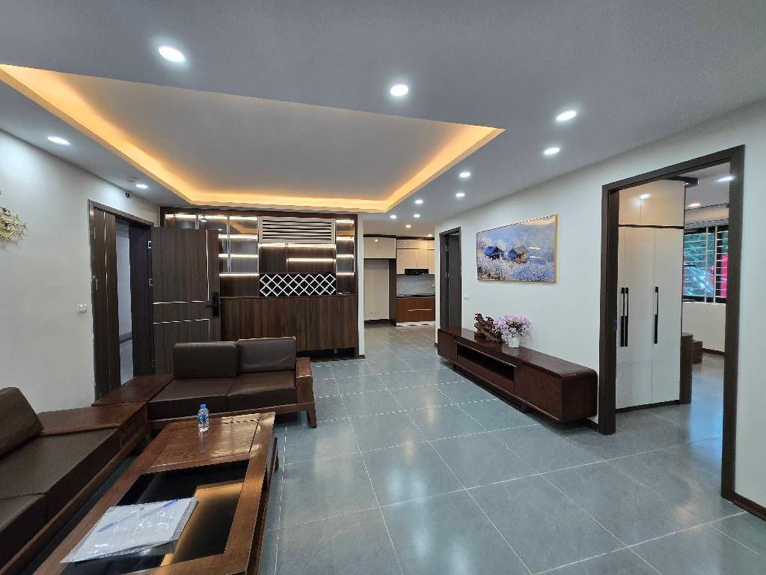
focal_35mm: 13
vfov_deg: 89.9
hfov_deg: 106.2
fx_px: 288
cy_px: 288
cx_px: 383
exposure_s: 1/50
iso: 125
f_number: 2.2
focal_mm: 1.7
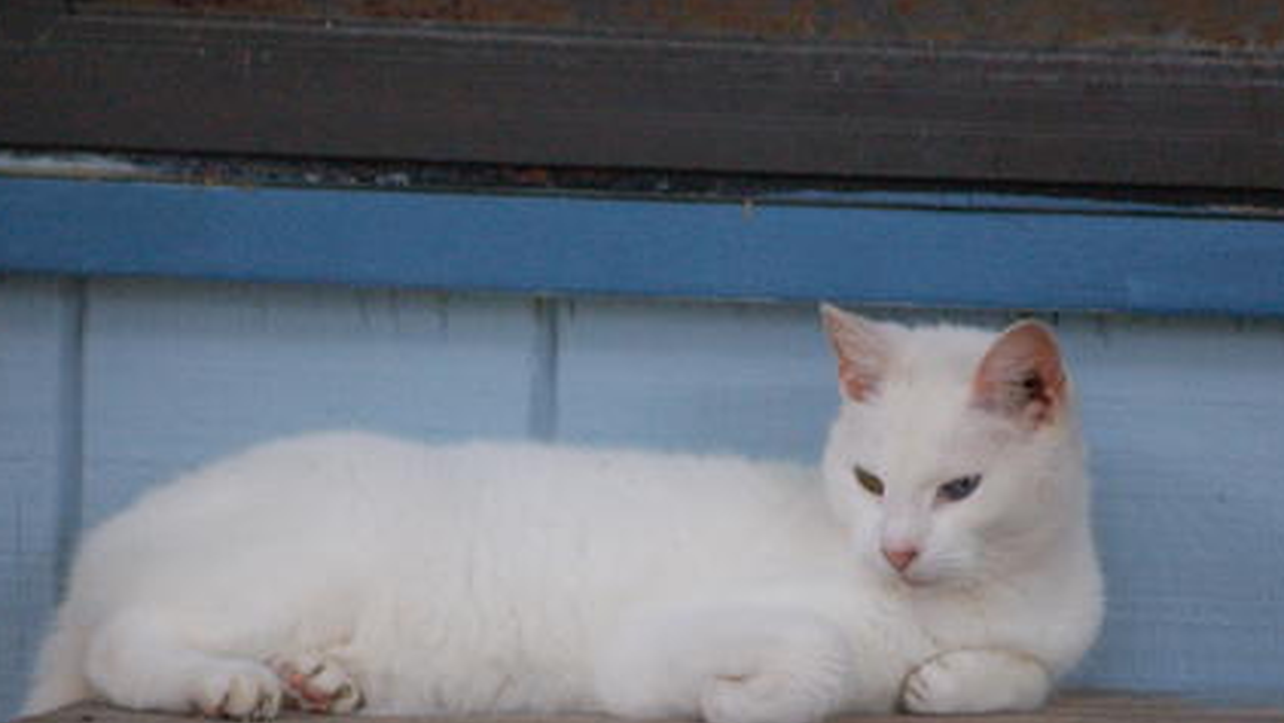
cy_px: 494
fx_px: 9909
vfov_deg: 4.2
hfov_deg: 7.4
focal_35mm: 291
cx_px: 692
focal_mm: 122
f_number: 5
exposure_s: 1/200
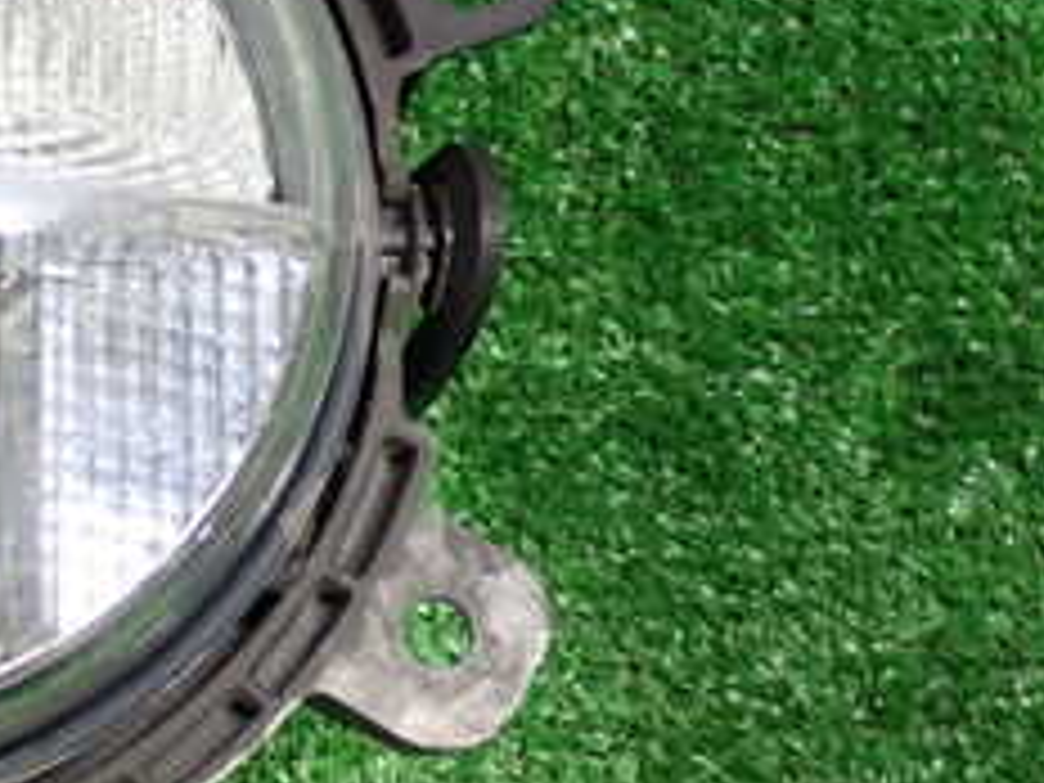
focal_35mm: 106
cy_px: 369
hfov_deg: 17.5
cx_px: -284
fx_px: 3197
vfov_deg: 14.0
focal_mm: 7.31
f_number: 2.8
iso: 800
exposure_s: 1/30
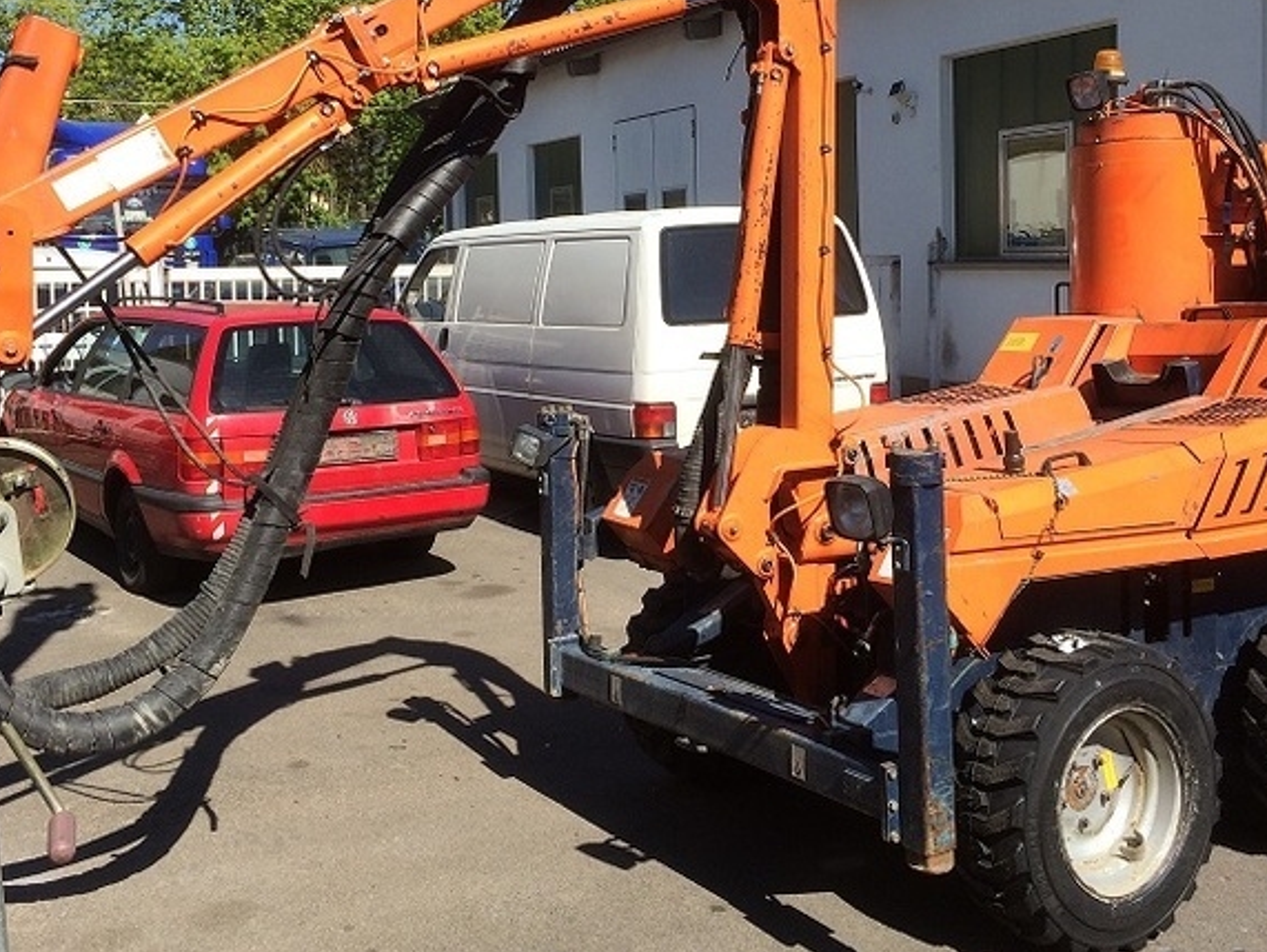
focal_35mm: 42
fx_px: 1538
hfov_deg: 44.8
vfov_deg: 34.2
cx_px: 661
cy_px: 340
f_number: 2.2
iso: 32
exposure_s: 1/1709
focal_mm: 4.12
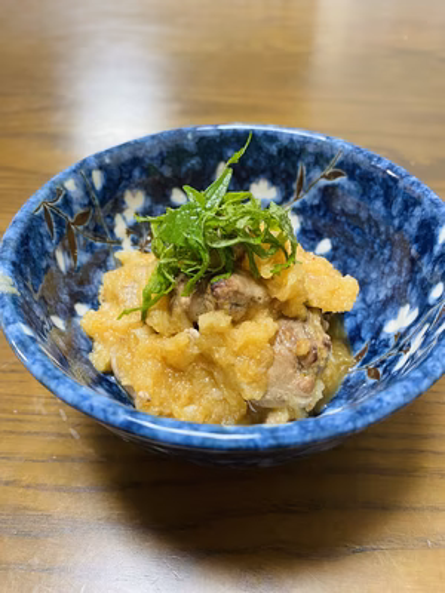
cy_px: 296
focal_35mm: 25
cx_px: 222
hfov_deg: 54.9
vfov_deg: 69.4
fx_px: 429
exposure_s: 1/60
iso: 320
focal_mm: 4.25
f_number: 1.8
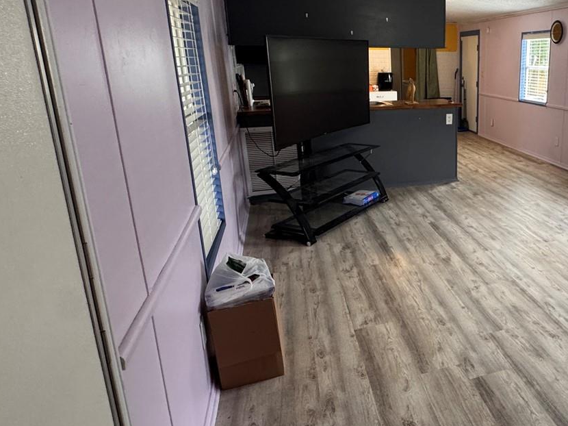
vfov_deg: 51.1
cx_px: 452
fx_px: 443
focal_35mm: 27
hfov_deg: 60.3
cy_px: 176
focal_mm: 2.22
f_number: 2.2
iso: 250
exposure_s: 1/120
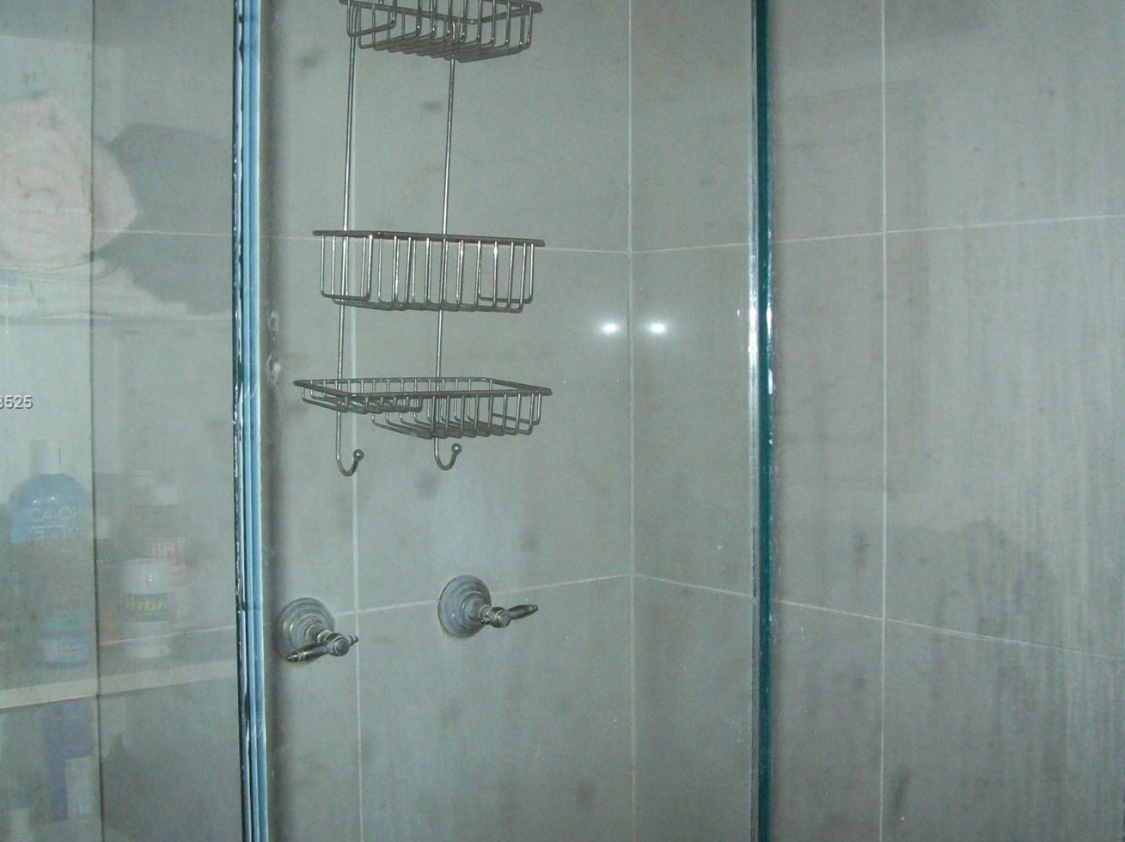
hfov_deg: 43.0
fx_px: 1429
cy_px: 403
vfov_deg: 32.8
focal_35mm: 44
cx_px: 584
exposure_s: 1/64
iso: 200
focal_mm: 6
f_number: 2.7
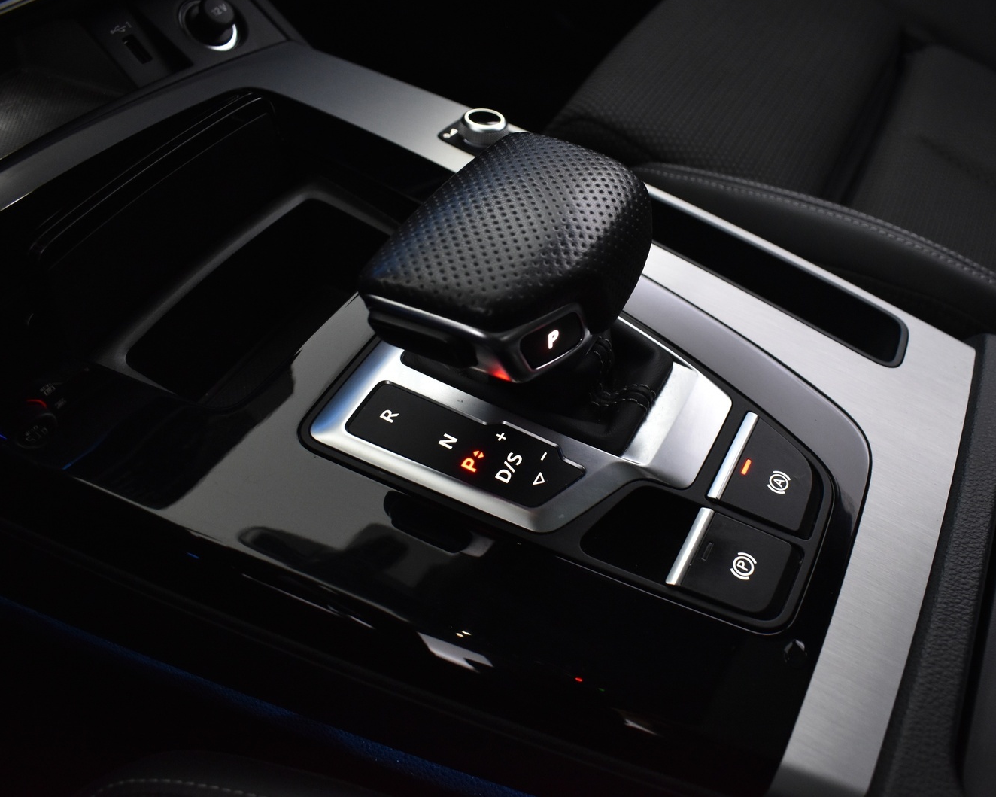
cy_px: 392
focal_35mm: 31
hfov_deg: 56.9
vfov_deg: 47.1
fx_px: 914
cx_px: 572
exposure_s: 1/13
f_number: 5
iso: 1250
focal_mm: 18
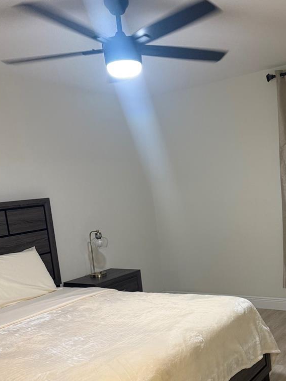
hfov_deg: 36.7
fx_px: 419
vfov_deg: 48.4
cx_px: 220
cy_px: 242
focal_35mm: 38
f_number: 1.78
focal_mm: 6.76
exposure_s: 1/59
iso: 250
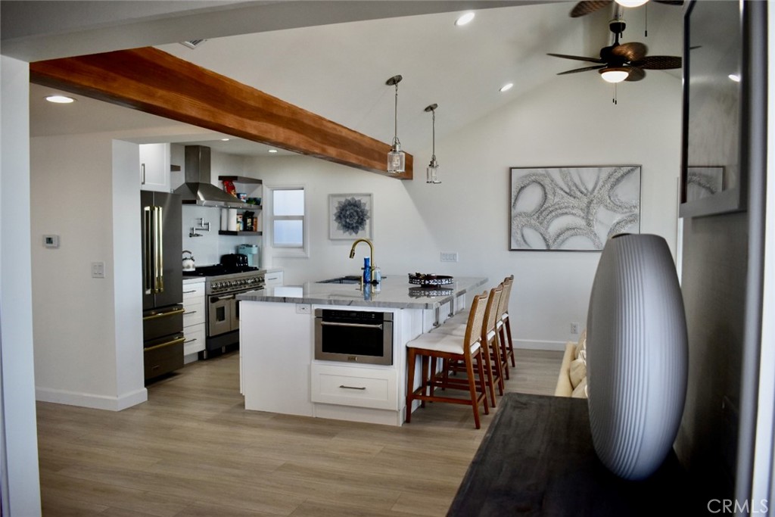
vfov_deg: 47.9
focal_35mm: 27
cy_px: 258
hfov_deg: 67.4
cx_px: 388
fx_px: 581
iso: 400
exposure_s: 1/250
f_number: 3.8
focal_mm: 18
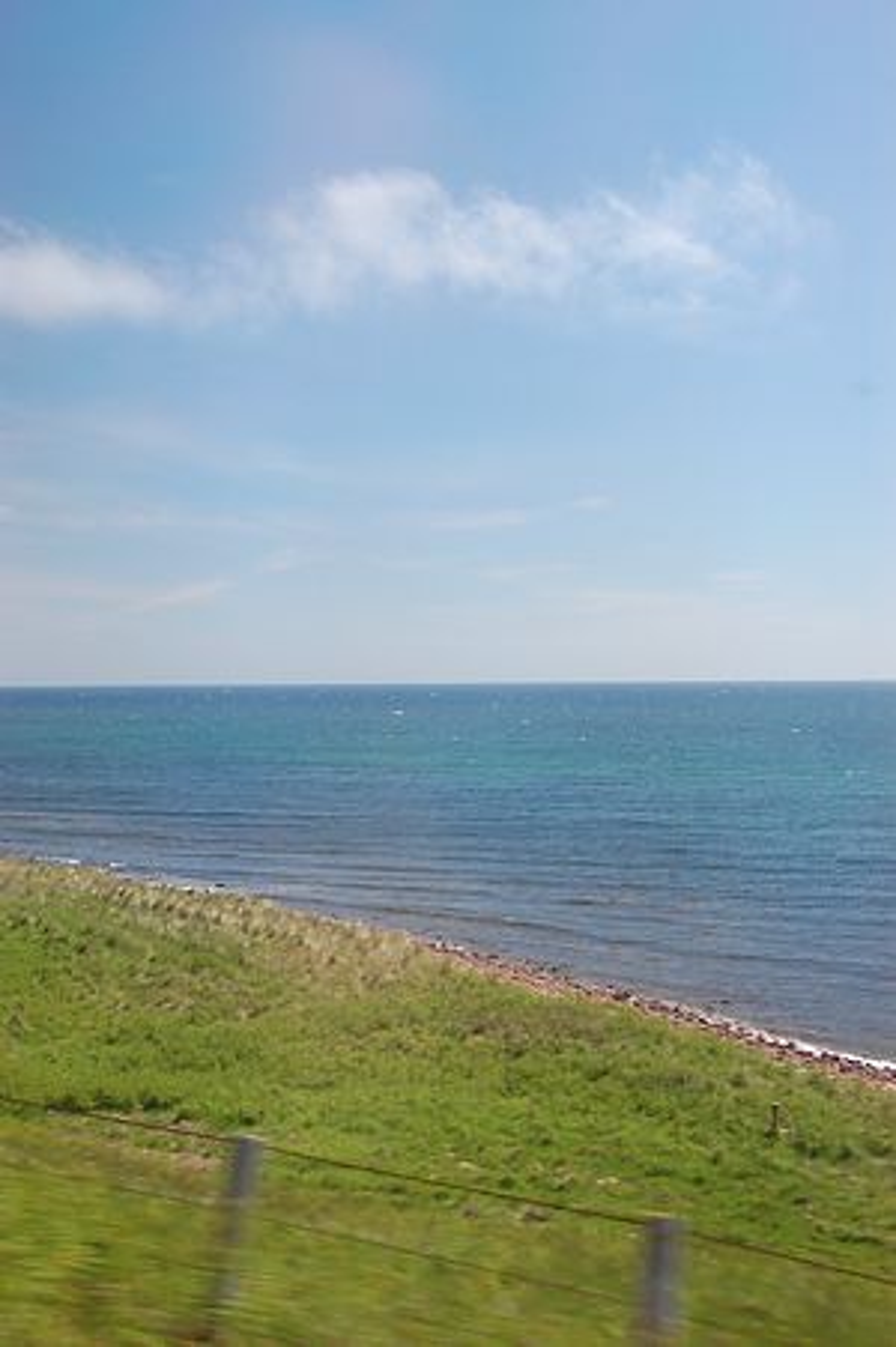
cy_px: 674
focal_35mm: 48
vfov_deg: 41.1
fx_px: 1795
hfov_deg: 28.0
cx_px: 448
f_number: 8
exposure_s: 1/250
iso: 800
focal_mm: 32
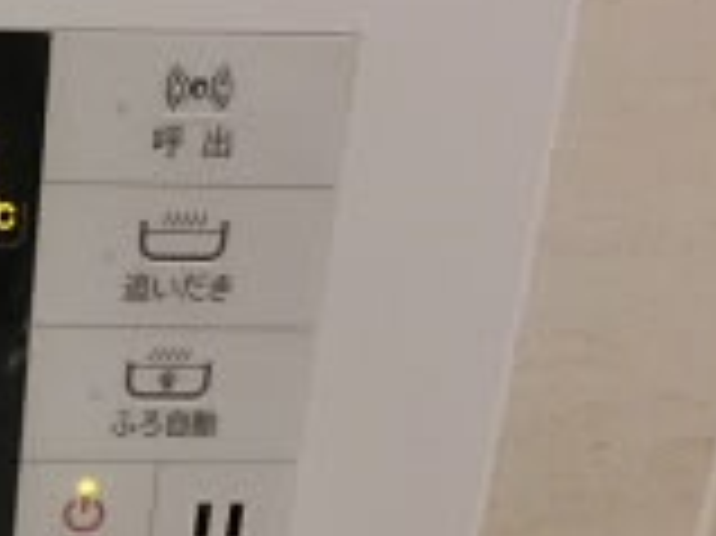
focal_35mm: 68
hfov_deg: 24.5
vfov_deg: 21.6
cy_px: 295
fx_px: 1405
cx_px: -239
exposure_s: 1/40
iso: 800
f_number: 3
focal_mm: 4.24
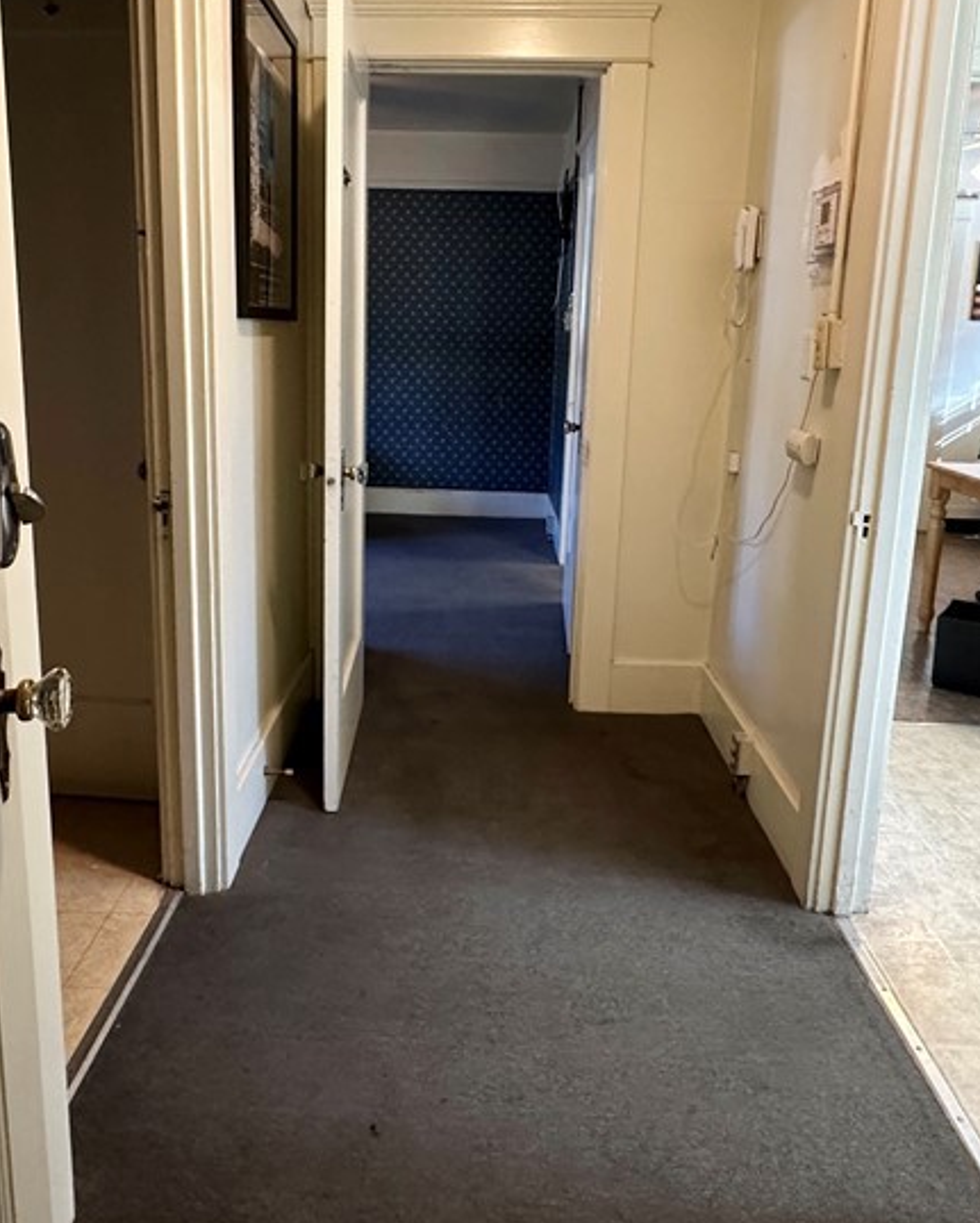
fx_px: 942
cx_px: 450
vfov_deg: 65.6
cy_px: 514
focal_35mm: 26
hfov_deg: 54.9
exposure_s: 1/60
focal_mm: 2.22
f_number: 2.2
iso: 320
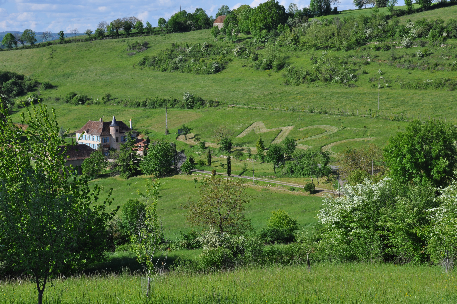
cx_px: 228
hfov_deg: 26.0
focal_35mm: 78
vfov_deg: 17.4
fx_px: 989
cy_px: 152
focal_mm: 52
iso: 200
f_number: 10
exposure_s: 1/400
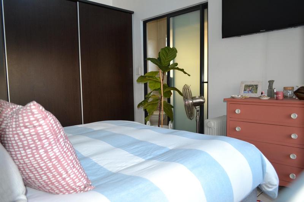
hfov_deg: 67.4
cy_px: 101
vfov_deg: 47.9
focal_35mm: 27
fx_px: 228
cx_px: 152
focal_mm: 18
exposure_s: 1/60
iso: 720
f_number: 3.5
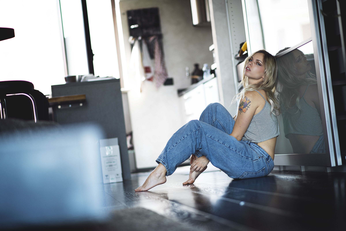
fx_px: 817
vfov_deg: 16.1
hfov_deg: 23.9
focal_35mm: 85
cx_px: 173
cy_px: 116
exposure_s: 1/100
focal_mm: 85
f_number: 2
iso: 200
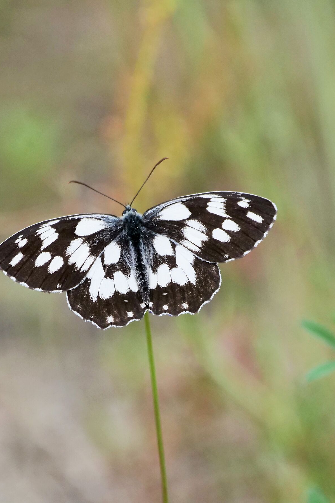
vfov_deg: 1.9
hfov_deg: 1.2
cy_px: 251
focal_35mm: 1111
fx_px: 15506
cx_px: 145
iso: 400
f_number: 6.3
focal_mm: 400
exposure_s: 1/1600
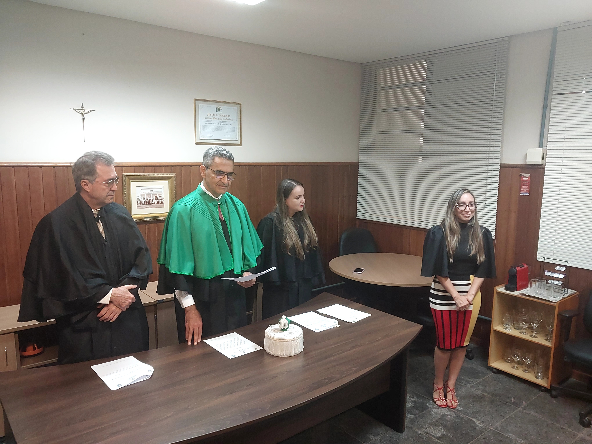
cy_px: 222
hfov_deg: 60.0
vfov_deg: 46.8
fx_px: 513
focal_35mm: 30
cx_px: 296
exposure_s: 1/60
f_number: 1.8
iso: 400
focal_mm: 4.6
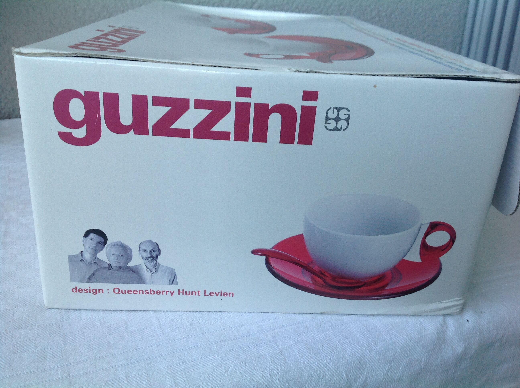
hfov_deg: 52.7
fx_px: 525
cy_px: 194
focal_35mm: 35
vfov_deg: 40.6
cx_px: 260
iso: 80
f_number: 2.4
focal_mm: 4.28
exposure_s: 1/60
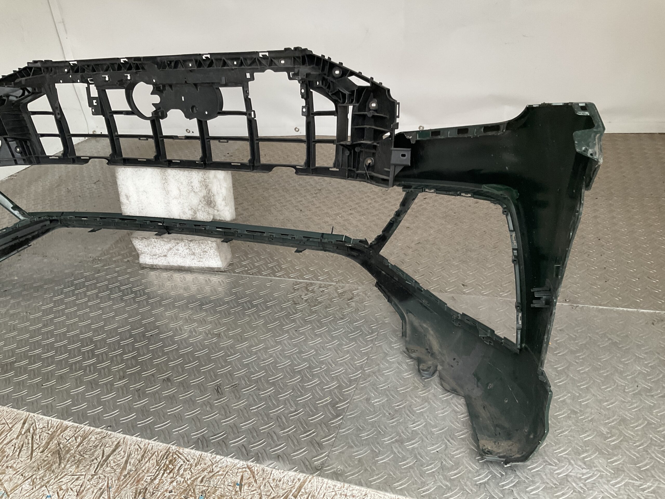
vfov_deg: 48.2
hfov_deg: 61.7
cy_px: 250
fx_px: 557
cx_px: 332
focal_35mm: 29
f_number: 1.8
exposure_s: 1/50
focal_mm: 3
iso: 80
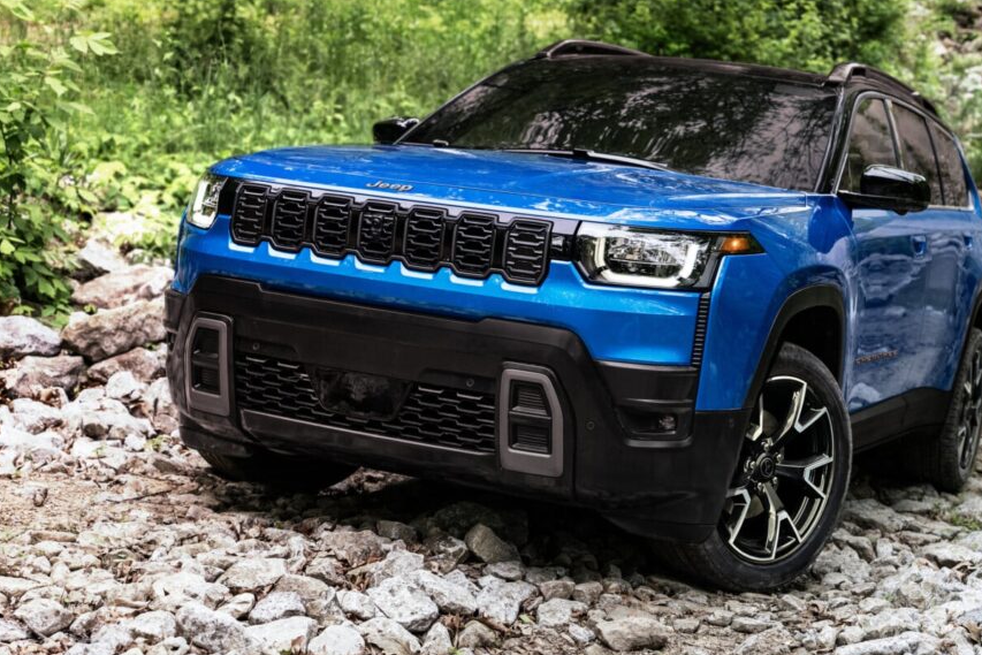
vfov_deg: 25.1
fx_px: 1473
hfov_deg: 36.8
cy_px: 285
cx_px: 566
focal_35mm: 54
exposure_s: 1/320
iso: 800
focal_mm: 45
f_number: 3.5
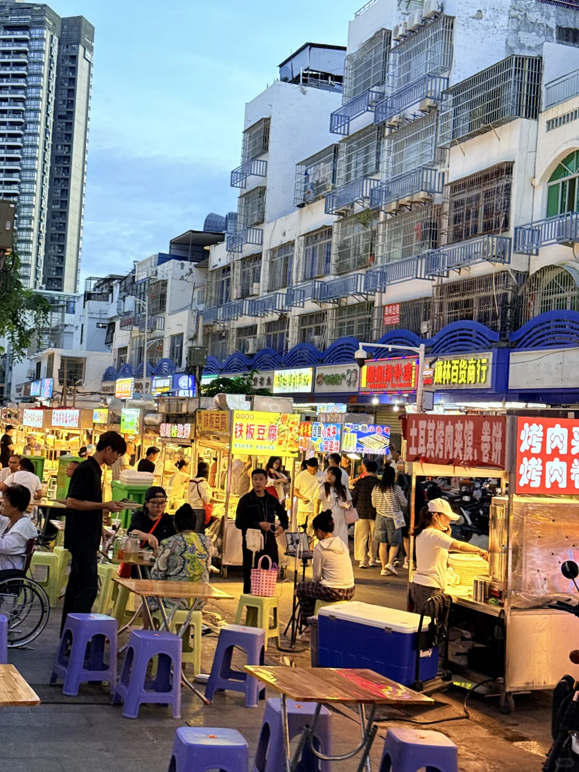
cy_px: 386
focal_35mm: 48
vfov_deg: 39.7
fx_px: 1070
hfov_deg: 30.3
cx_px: 290
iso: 80
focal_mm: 6.76
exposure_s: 1/100
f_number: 1.78
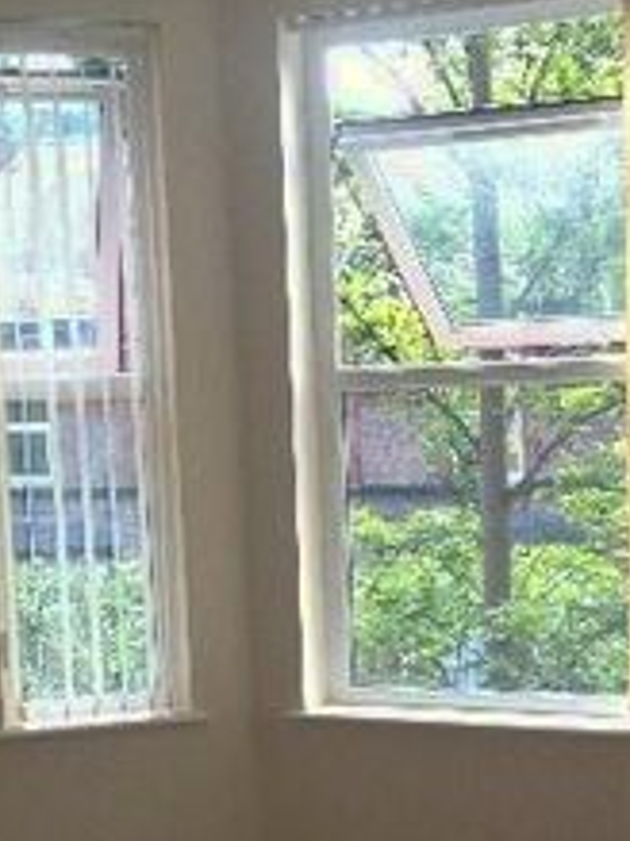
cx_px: 380
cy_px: 693
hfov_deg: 17.5
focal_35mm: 84
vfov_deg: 22.9
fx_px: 2040
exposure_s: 1/139
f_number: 2.4
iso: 100
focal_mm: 4.28
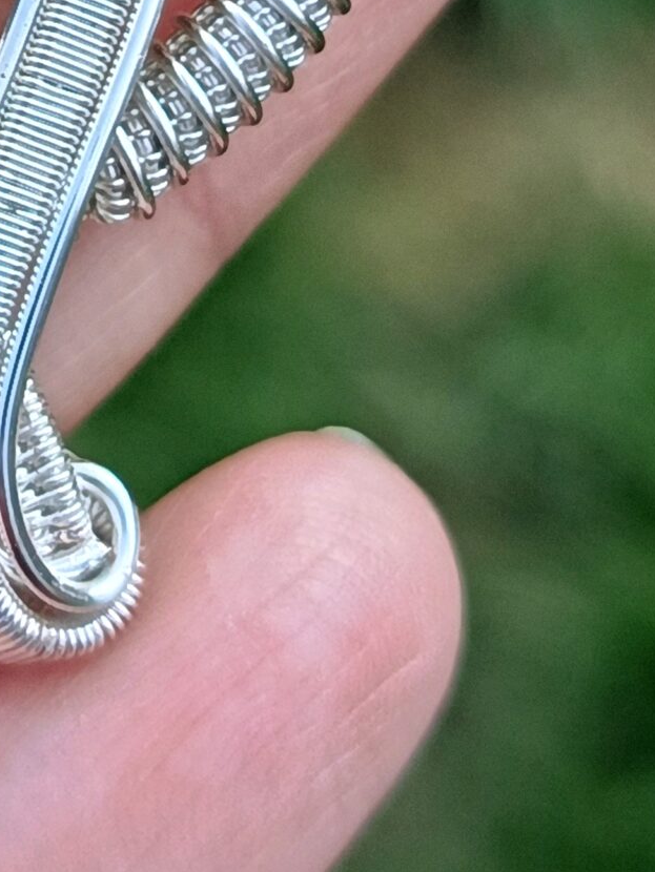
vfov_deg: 12.9
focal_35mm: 148
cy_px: -286
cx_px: -230
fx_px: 3732
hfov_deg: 9.8
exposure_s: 1/173
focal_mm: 5.24
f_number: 1.7
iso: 50
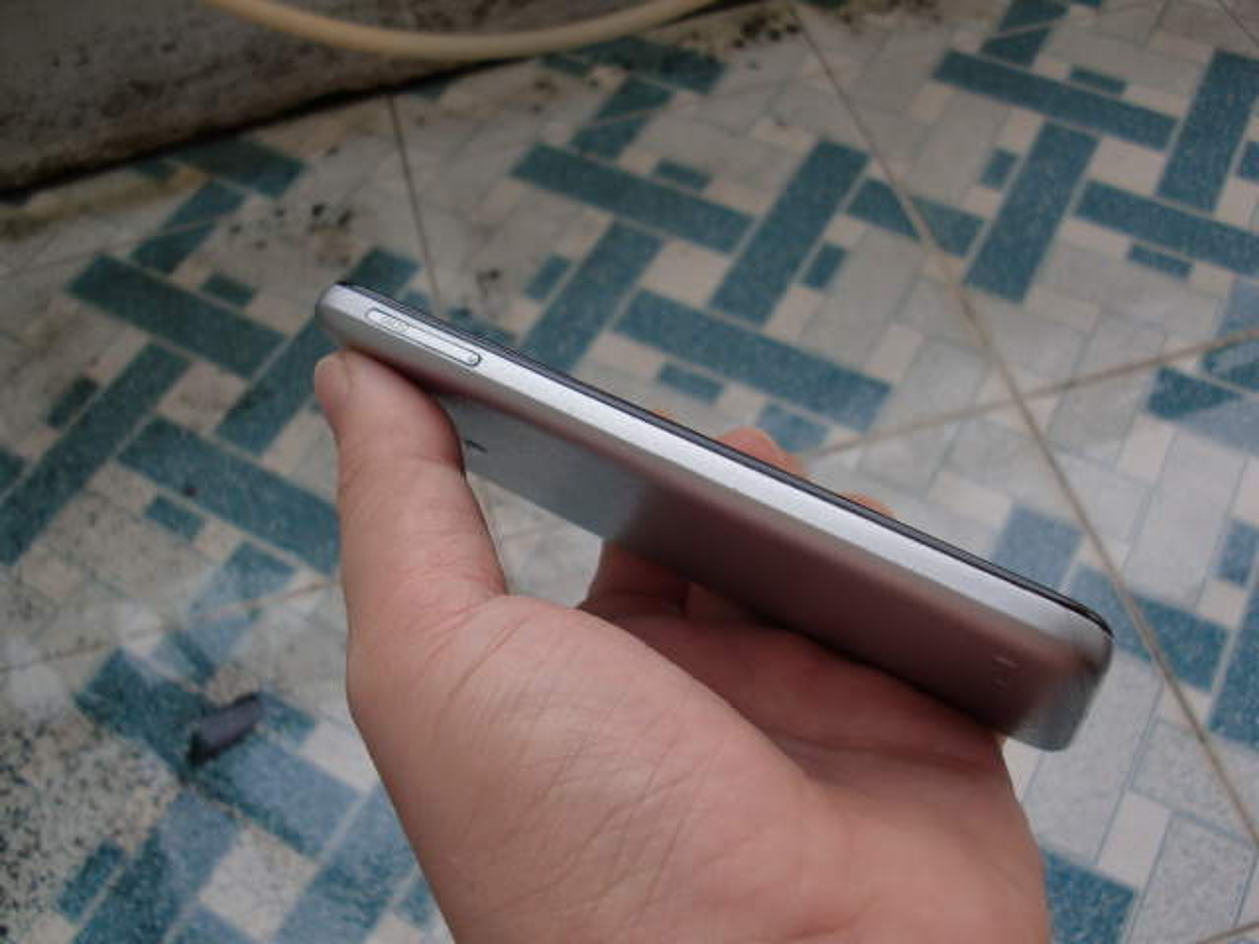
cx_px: 630
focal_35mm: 36
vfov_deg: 39.7
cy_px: 472
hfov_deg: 51.4
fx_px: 1309
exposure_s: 1/125
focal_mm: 6.3
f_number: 2.8
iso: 64
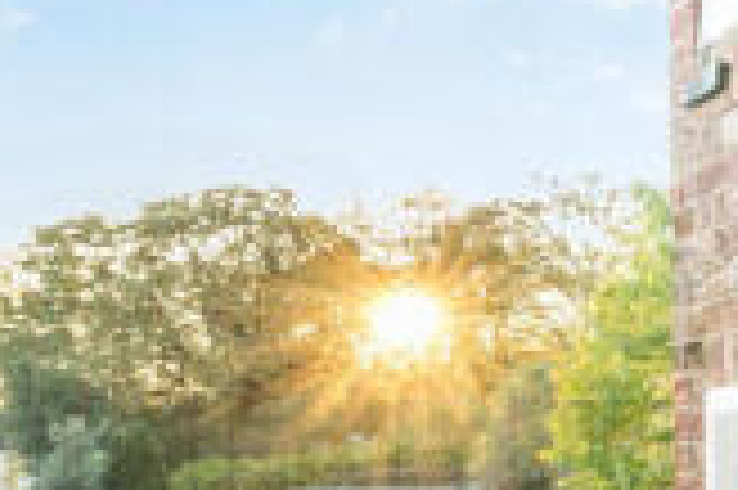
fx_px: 1311
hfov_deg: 20.3
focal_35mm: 64
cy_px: 488
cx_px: 1384
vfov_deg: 20.5
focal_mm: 16
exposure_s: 1/40
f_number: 8
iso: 400
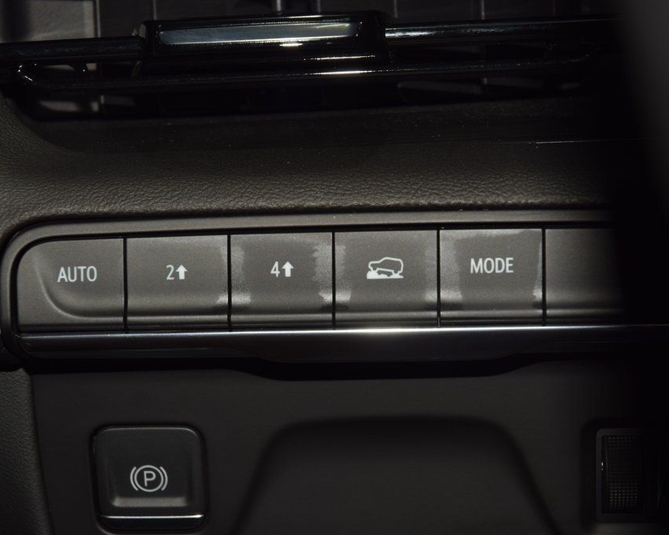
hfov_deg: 16.2
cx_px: 295
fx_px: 2356
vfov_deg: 13.0
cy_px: 268
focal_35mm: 119
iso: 100
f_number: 8
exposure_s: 1/125
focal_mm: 70
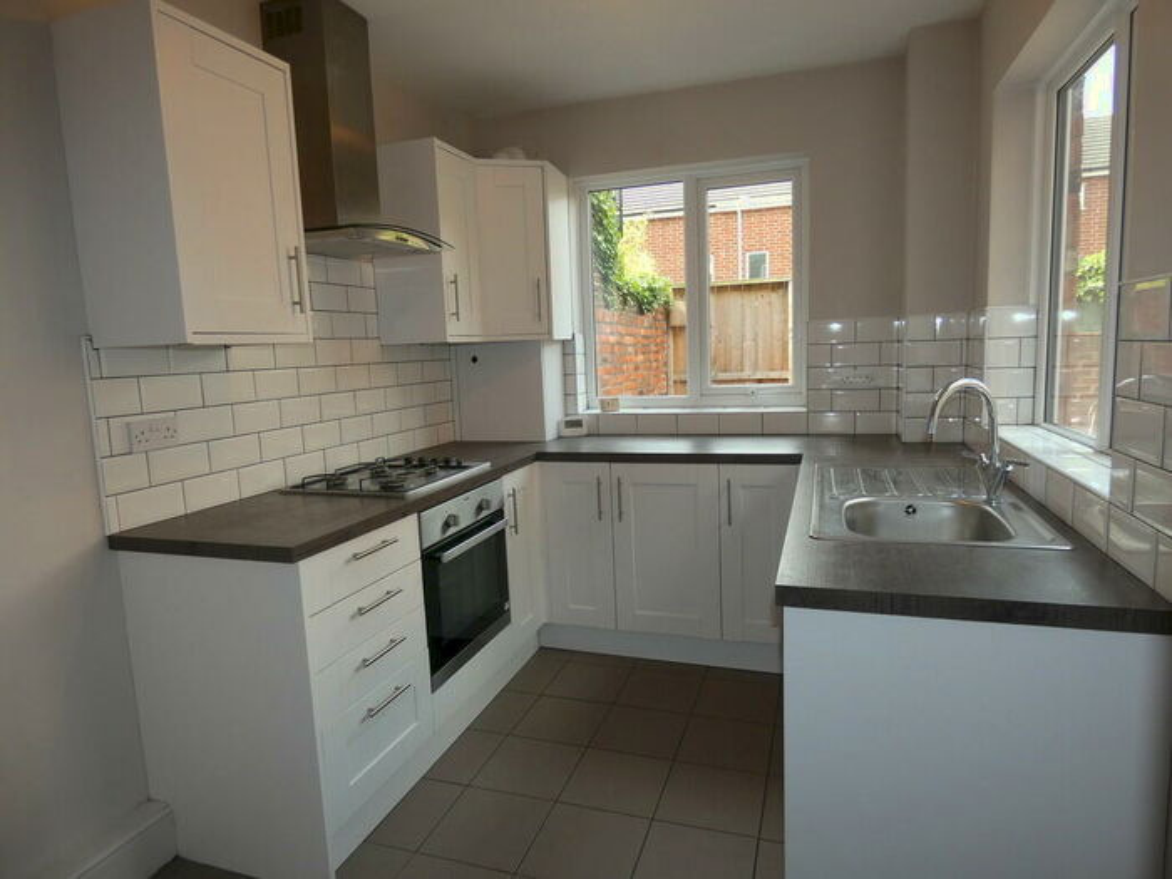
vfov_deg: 66.0
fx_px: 677
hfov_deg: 81.7
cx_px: 586
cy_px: 440
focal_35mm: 20
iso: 80
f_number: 2.8
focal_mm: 3.6
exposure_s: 1/80
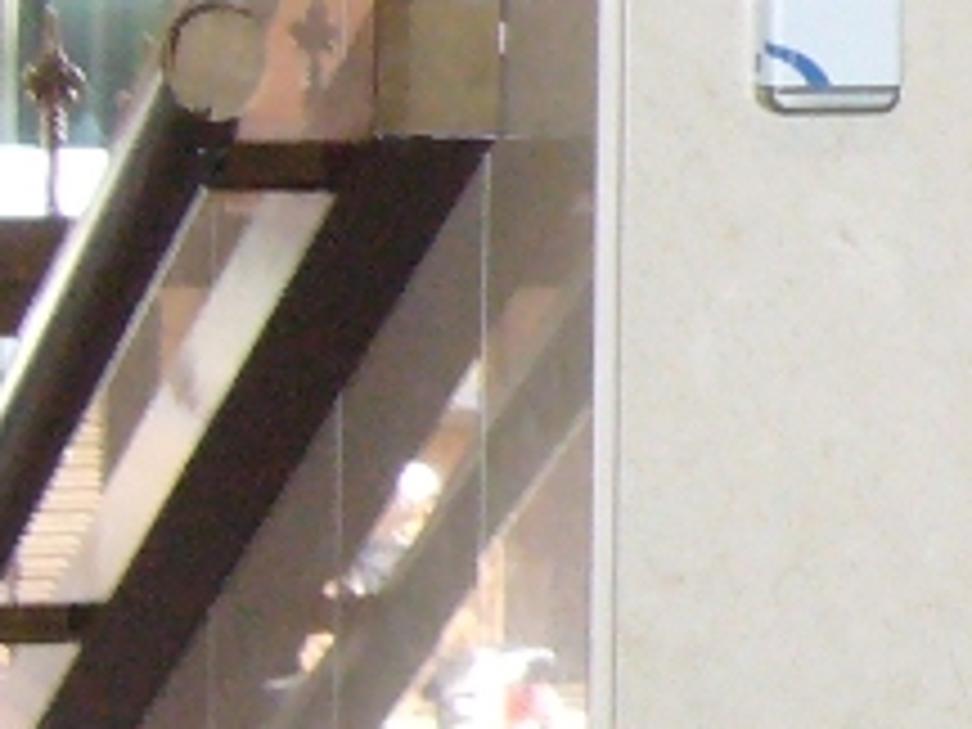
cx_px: 1701
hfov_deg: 9.5
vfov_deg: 7.4
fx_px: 5616
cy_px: 194
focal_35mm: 200
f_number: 2.9
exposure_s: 1/30
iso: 250
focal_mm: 6
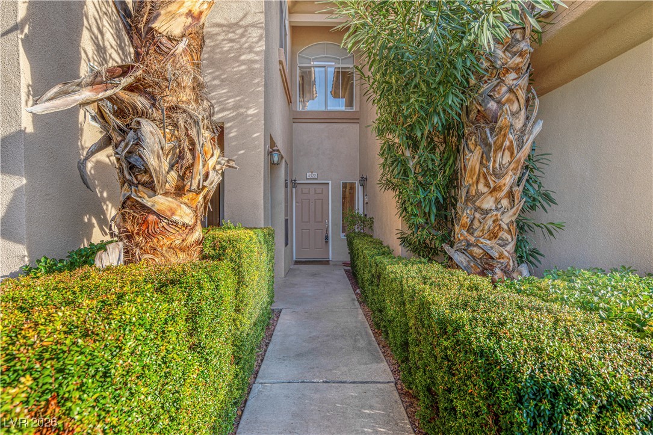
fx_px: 290
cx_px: 326
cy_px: 218
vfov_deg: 73.7
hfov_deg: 96.7
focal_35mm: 16
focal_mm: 16
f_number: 9
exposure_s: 1/100
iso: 100
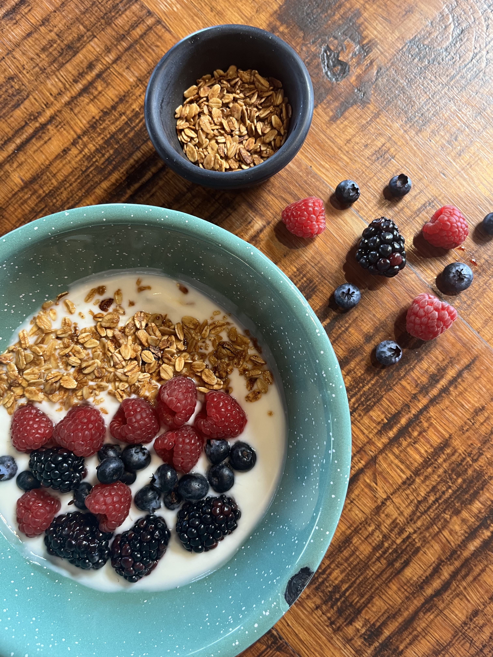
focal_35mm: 26
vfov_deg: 67.3
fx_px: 494
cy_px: 328
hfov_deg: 53.1
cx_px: 246
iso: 125
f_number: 1.6
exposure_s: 1/84
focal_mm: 5.1
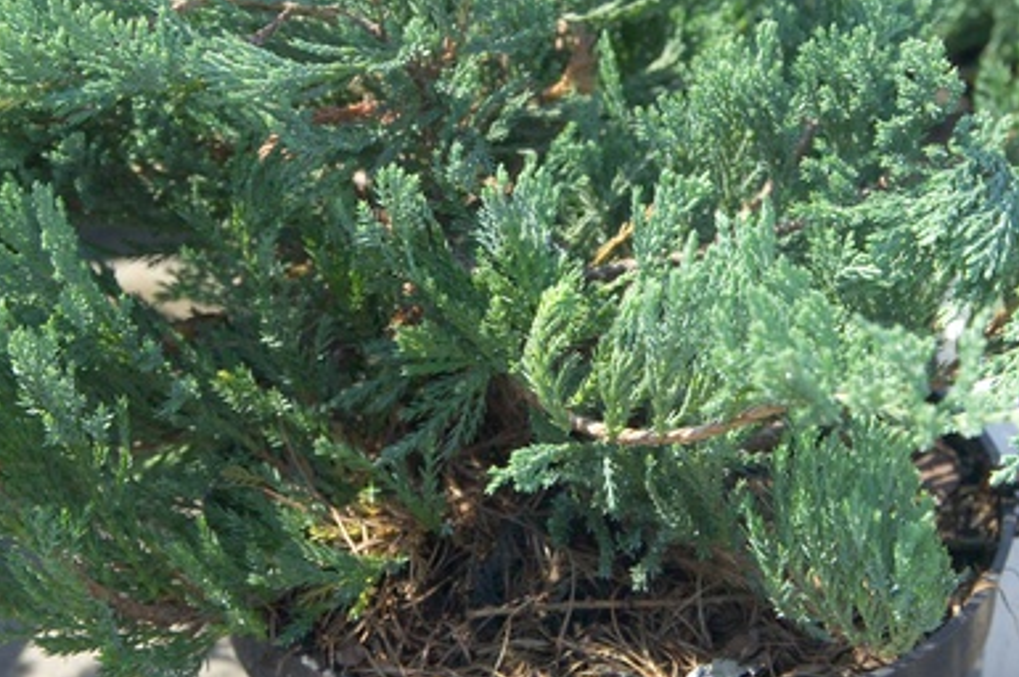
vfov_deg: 11.7
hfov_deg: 17.5
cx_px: 466
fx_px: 3309
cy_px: 175
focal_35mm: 117
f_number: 9.5
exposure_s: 1/90
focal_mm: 75
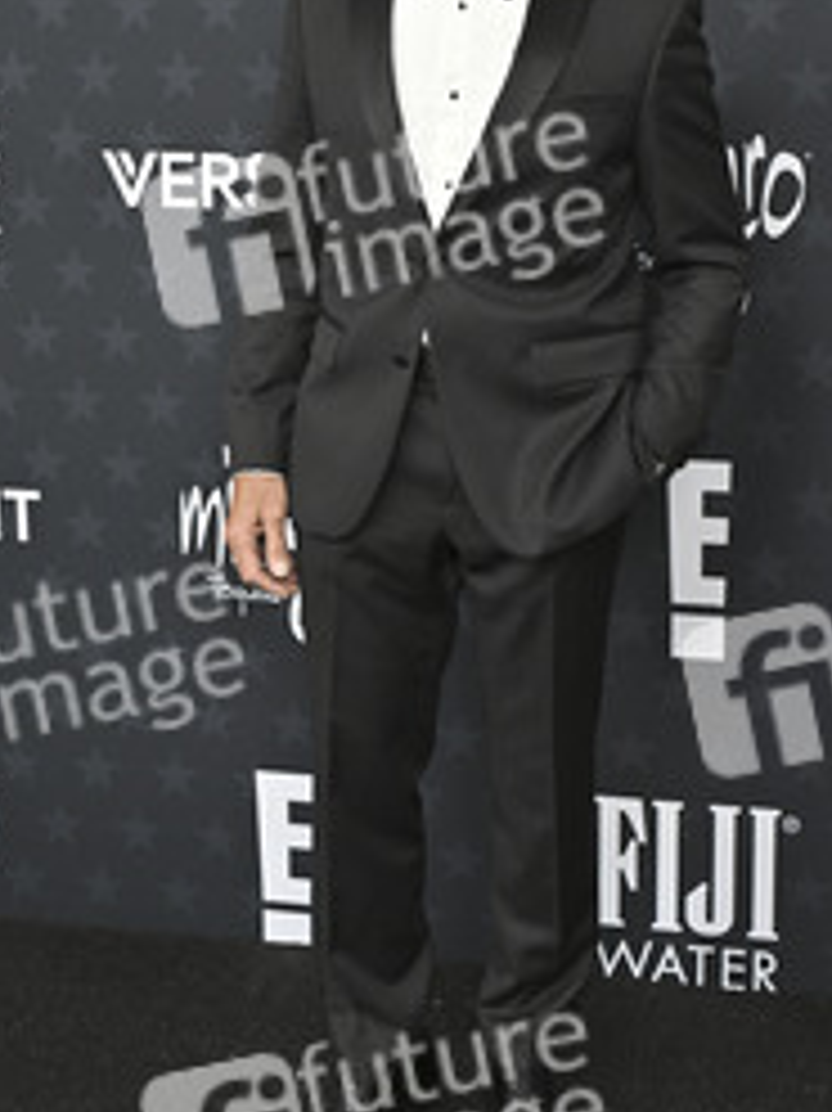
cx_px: 504
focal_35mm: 70
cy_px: 446
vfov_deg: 27.7
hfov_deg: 21.0
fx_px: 2245
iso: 1250
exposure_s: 1/320
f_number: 5.6
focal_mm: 45
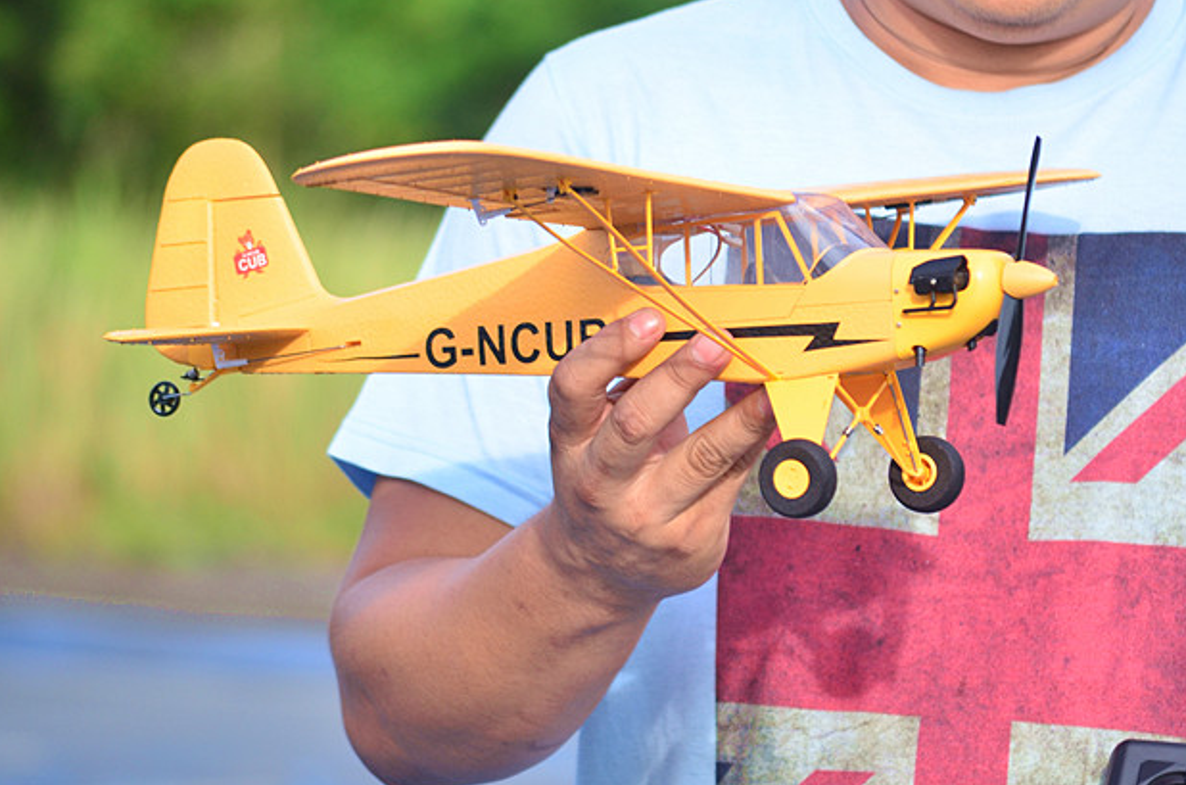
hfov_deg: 7.3
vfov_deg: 4.9
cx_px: 637
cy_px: 300
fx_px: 9257
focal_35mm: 282
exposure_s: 1/320
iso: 250
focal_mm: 145
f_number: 5.6
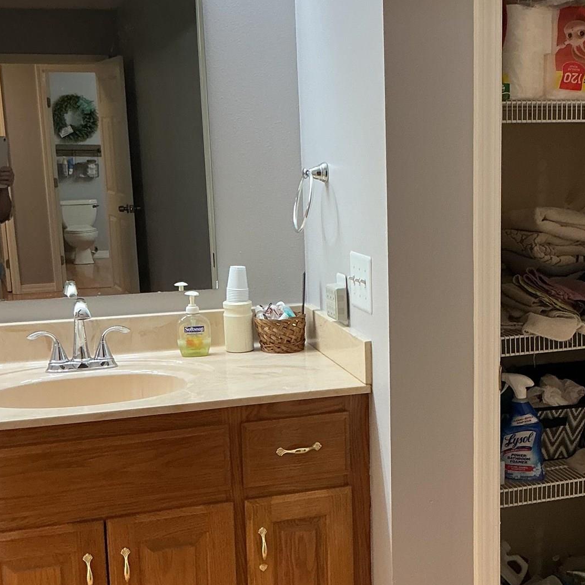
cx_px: 414
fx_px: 1071
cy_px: 352
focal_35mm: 56
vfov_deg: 30.5
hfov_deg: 30.2
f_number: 1.8
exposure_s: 1/60
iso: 100
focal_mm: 3
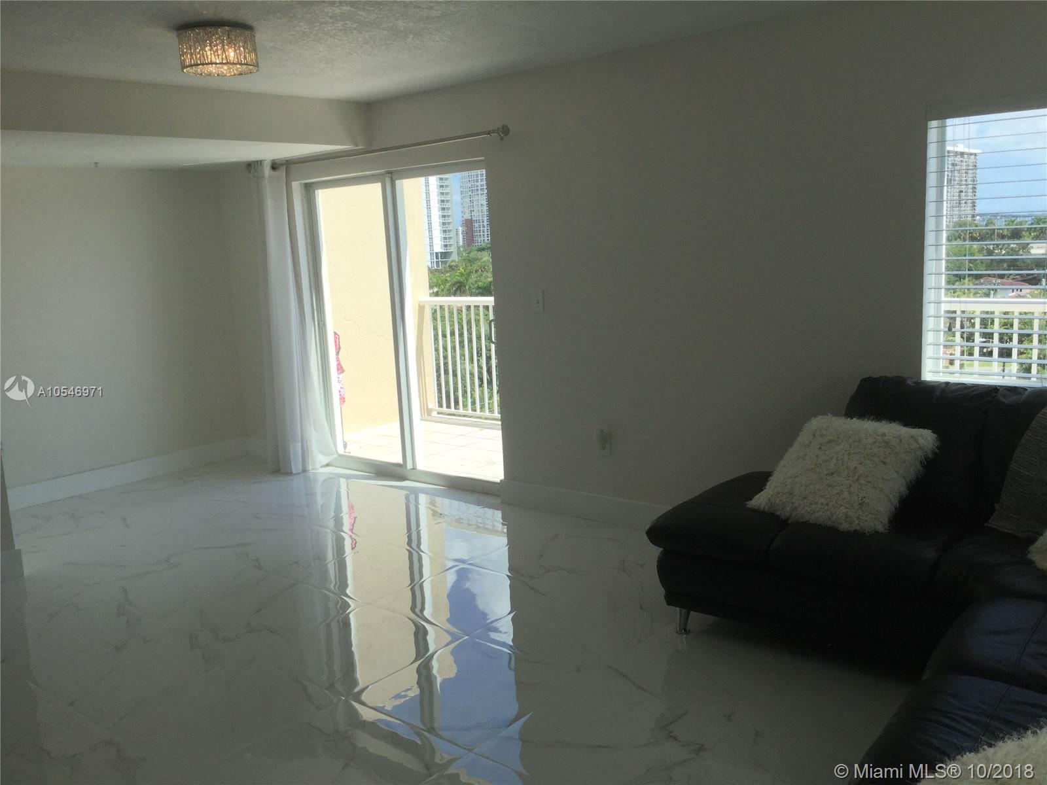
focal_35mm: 31
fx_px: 938
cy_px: 392
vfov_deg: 45.4
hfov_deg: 58.4
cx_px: 524
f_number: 2.4
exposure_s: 1/886
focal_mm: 3.3
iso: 25
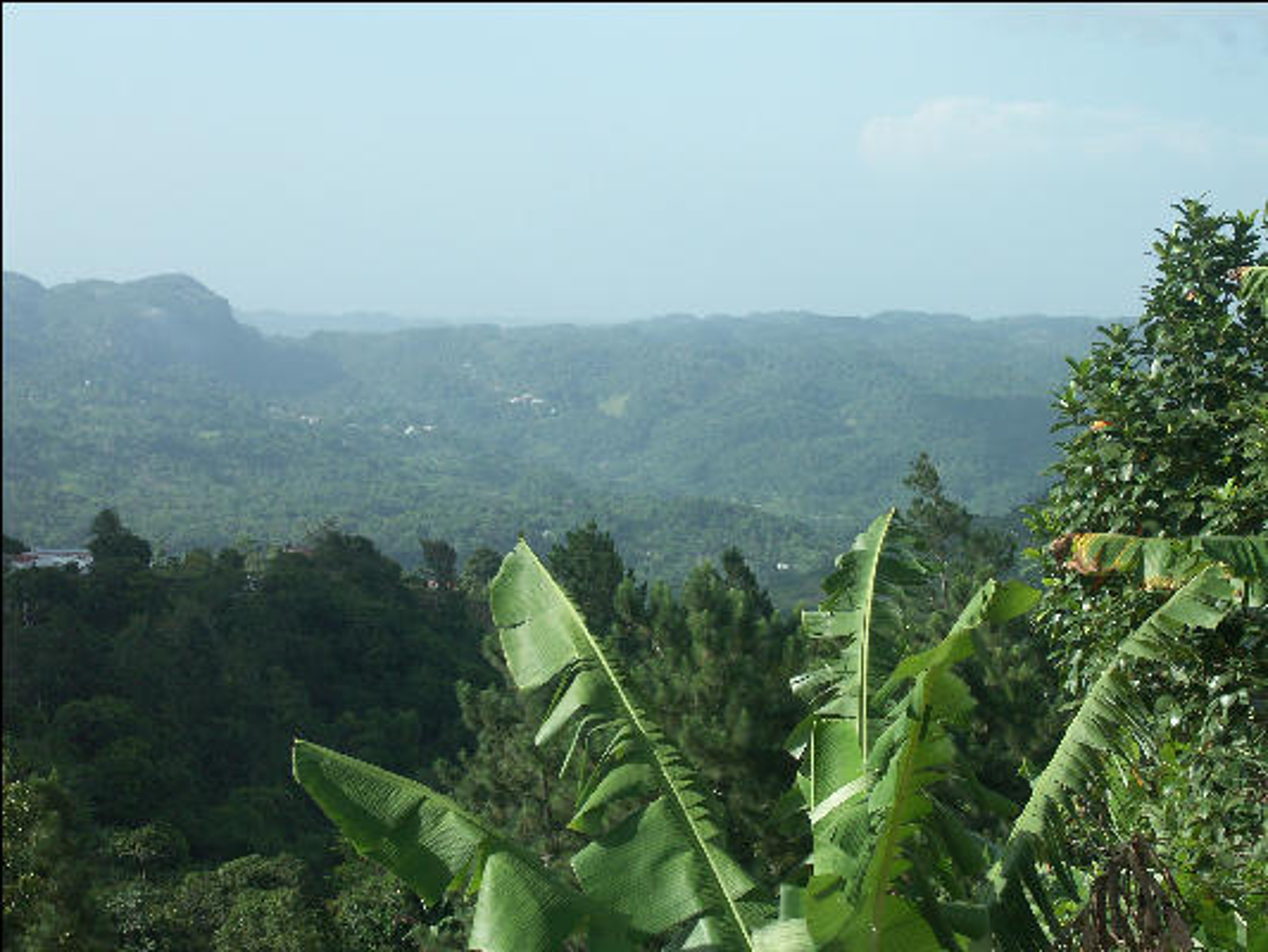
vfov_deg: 17.2
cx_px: 634
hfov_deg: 22.8
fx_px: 3151
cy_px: 476
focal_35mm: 86
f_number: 7.1
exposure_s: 1/400
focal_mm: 21.46
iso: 100
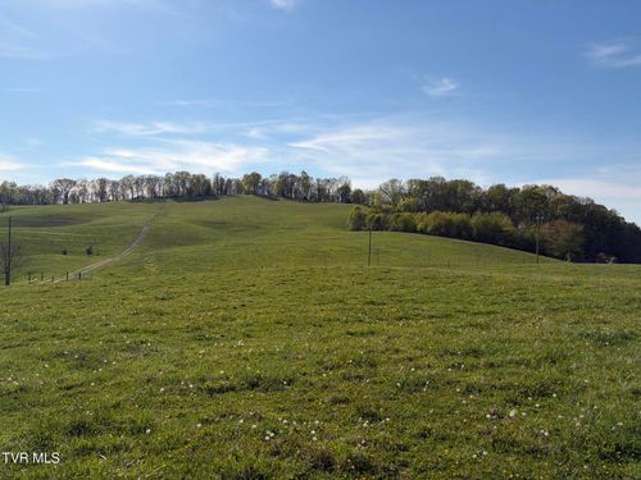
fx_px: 481
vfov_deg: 53.1
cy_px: 240
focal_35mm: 26
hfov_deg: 67.3
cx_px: 320
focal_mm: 5.96
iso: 64
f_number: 1.6
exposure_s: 1/8850
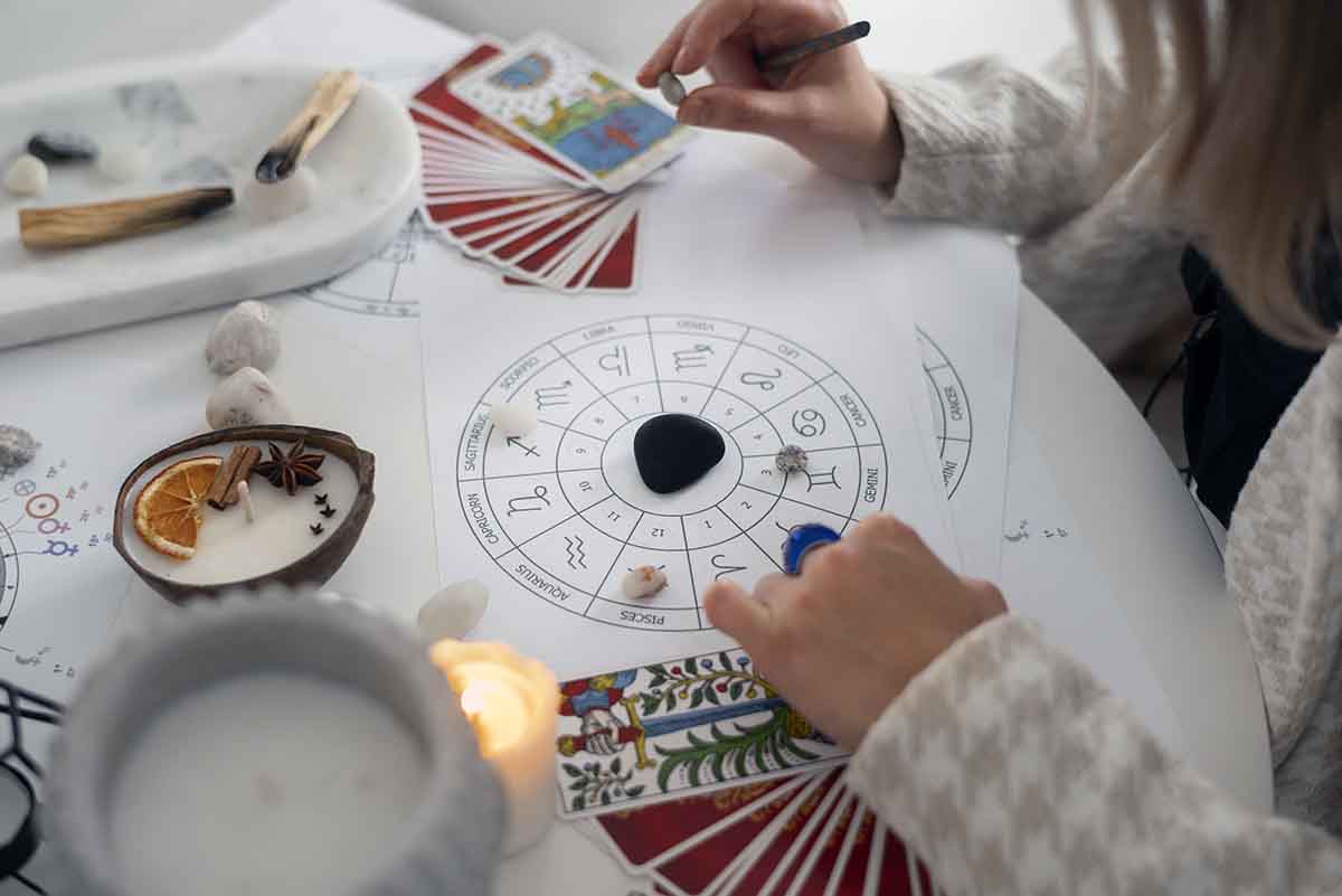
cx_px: 671
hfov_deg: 34.5
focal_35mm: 58
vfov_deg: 23.4
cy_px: 448
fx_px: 2163
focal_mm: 58
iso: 640
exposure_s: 1/160
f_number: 2.5
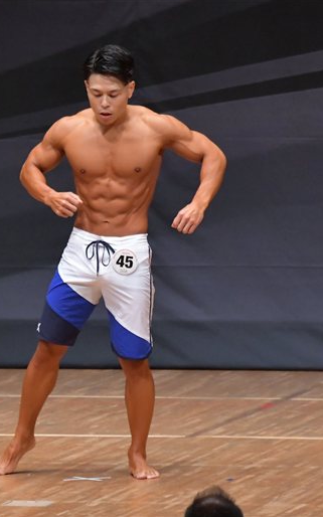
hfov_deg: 3.0
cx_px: 55
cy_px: 258
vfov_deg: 4.8
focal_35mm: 438
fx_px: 6172
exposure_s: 1/400
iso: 6400
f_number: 5.6
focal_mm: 190
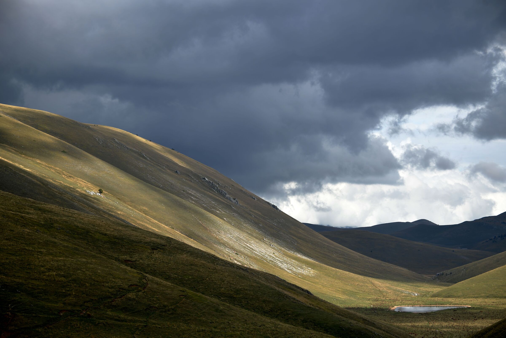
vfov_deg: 13.4
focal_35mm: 102
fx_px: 1434
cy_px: 169
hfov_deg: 20.0
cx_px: 253
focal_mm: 102
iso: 64
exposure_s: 1/400
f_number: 4.8
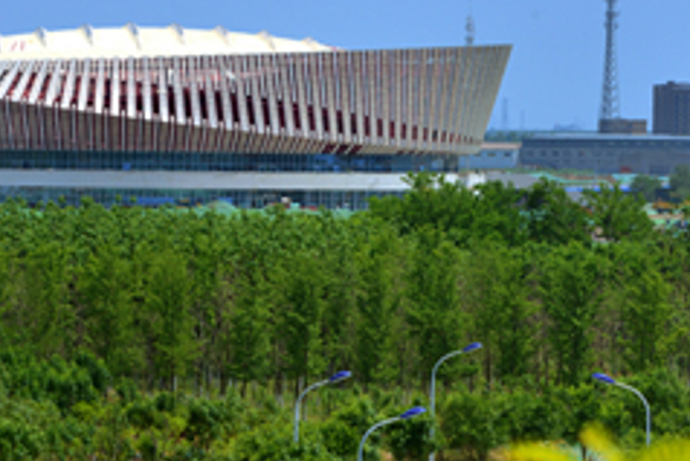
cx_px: 304
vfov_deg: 4.0
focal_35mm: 346
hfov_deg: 6.0
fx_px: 6635
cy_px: 389
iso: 100
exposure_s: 1/200
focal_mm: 150
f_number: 10
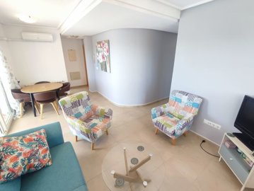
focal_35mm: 16
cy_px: 96
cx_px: 127
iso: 131
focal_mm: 1.65
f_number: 2.2
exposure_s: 1/100
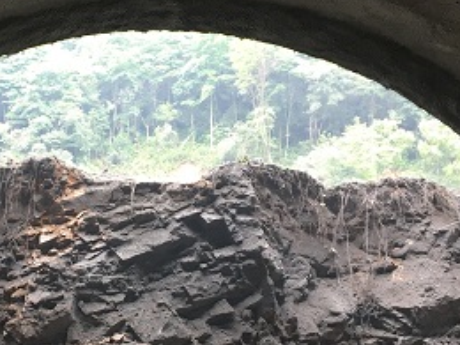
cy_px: 218
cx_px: 126
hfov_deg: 24.8
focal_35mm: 78
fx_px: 1037
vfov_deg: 18.9
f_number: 2.2
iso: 32
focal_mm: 4.15
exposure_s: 1/33
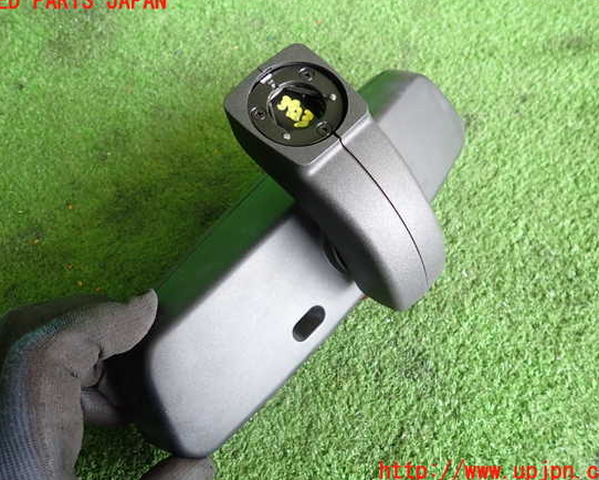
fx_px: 479
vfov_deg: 53.2
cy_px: 237
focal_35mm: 27
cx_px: 297
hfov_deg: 64.0
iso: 200
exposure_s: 1/30
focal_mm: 4.5
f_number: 2
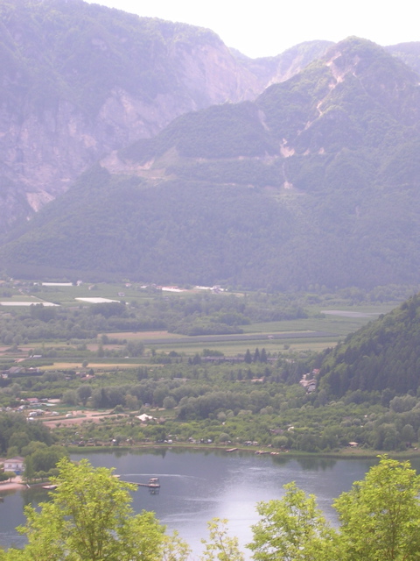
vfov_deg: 18.7
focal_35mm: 105
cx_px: 210
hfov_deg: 14.1
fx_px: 1699
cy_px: 280
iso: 50
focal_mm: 16.2
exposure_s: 1/113
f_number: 4.9
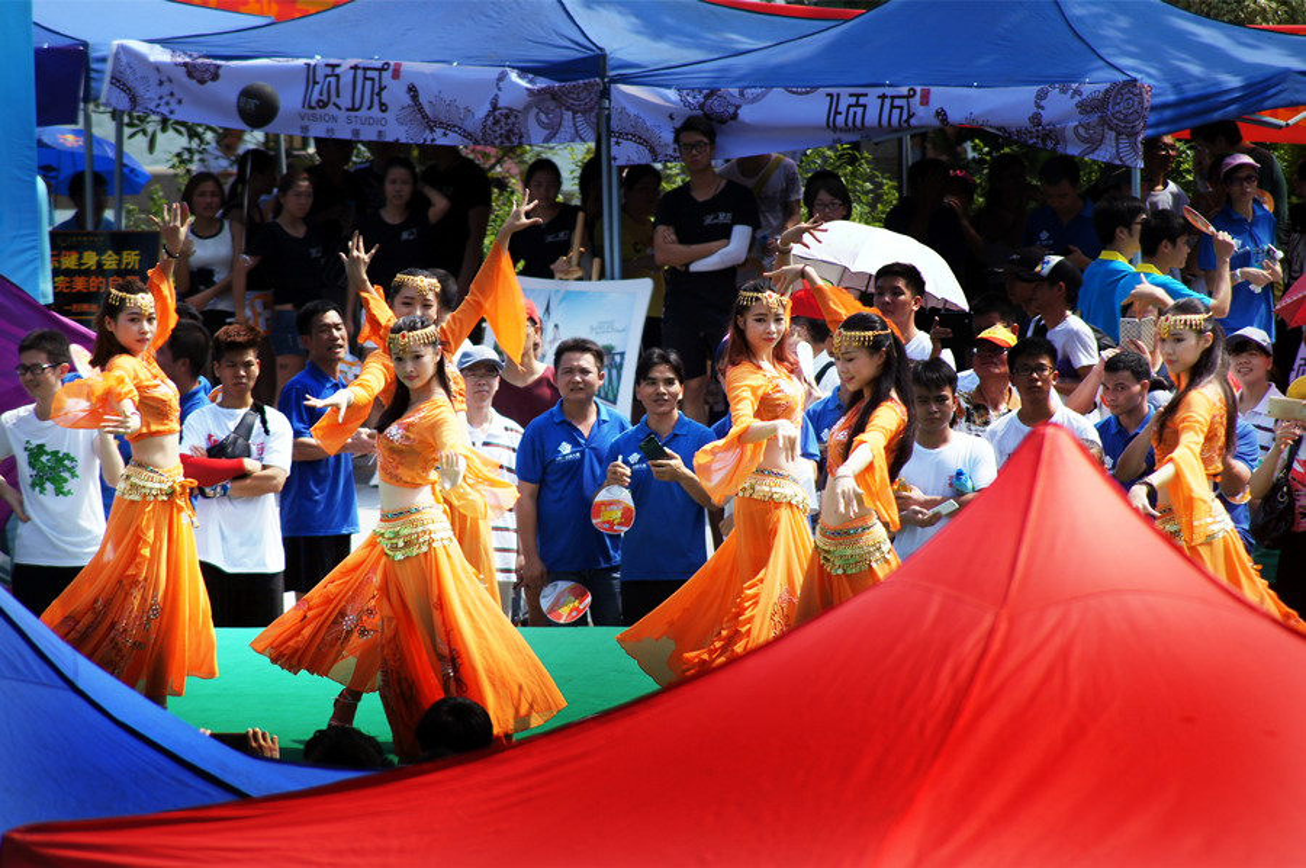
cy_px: 434
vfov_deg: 4.6
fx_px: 10871
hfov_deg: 6.9
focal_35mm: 300
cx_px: 653
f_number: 6.3
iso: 100
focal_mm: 200
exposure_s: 1/400
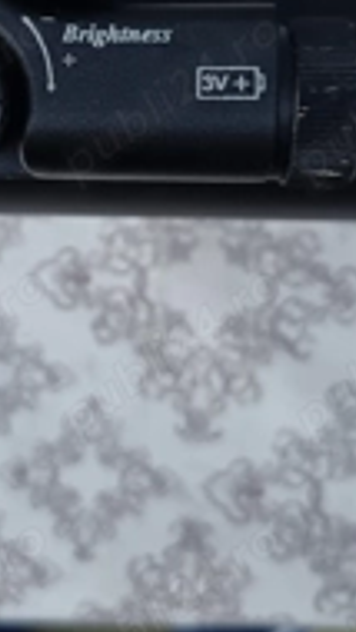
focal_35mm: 55
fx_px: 922
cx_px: 53
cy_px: 153
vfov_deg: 36.9
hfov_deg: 21.5
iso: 3355
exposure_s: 1/33.3
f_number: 1.75
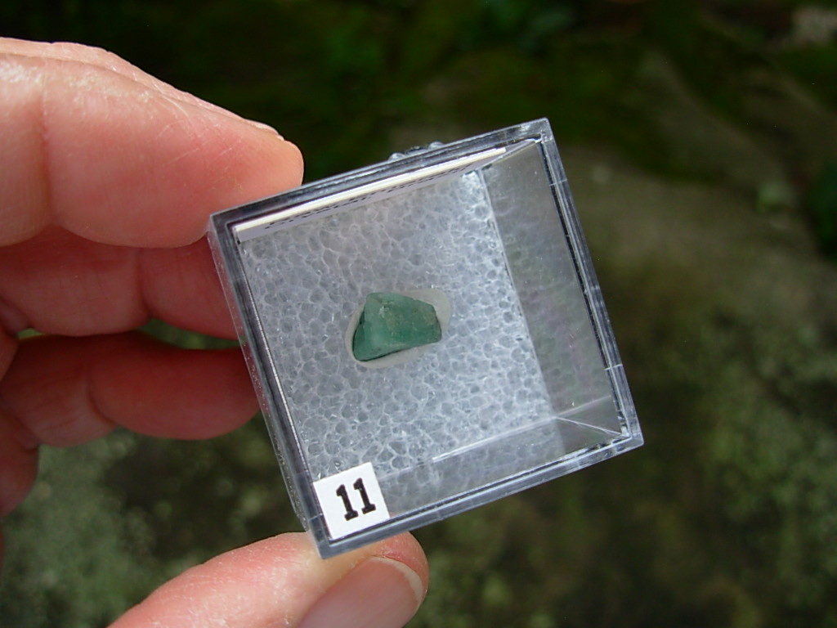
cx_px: 418
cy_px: 314
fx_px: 919
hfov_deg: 49.0
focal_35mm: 38
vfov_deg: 37.7
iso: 50
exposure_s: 1/58.7
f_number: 2.9
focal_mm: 6.3
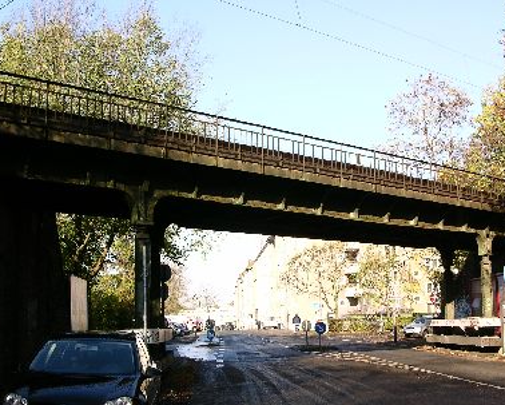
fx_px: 793
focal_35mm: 53
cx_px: 264
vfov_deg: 28.6
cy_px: 229
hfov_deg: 35.3
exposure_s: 1/86.1
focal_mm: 8.9
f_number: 6.3
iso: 50
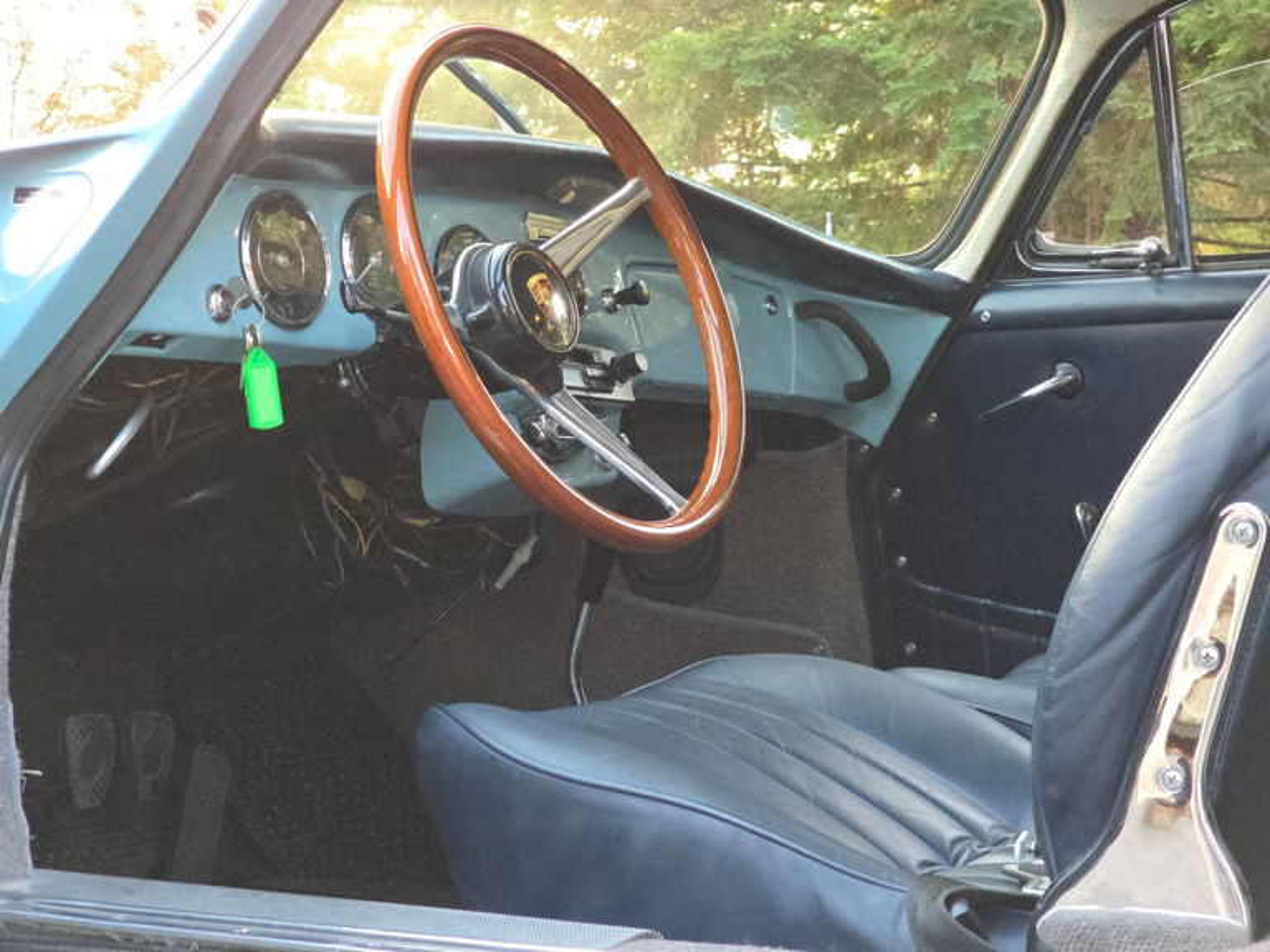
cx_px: 635
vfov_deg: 21.3
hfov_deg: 28.2
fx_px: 2531
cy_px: 476
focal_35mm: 69
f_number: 2.4
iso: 400
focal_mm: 7.9
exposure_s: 1/120
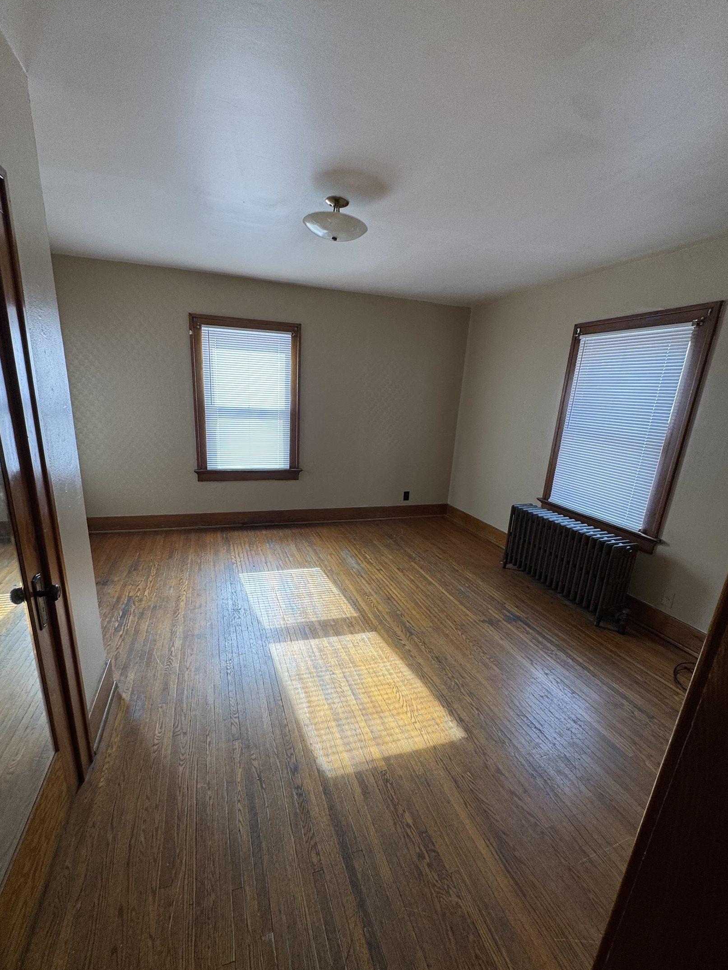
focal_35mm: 15
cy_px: 514
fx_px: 421
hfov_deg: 81.7
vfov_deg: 98.1
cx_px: 347
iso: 80
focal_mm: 2.22
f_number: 2.2
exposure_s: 1/99
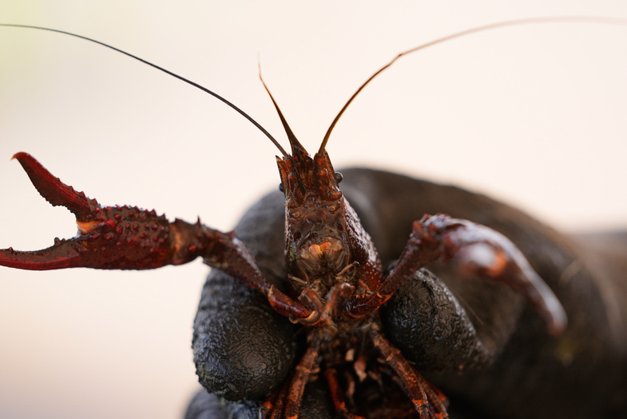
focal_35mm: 223
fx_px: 3885
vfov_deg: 6.2
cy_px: 261
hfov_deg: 9.2
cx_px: 326
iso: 400
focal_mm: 171
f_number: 3.2
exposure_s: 1/1000
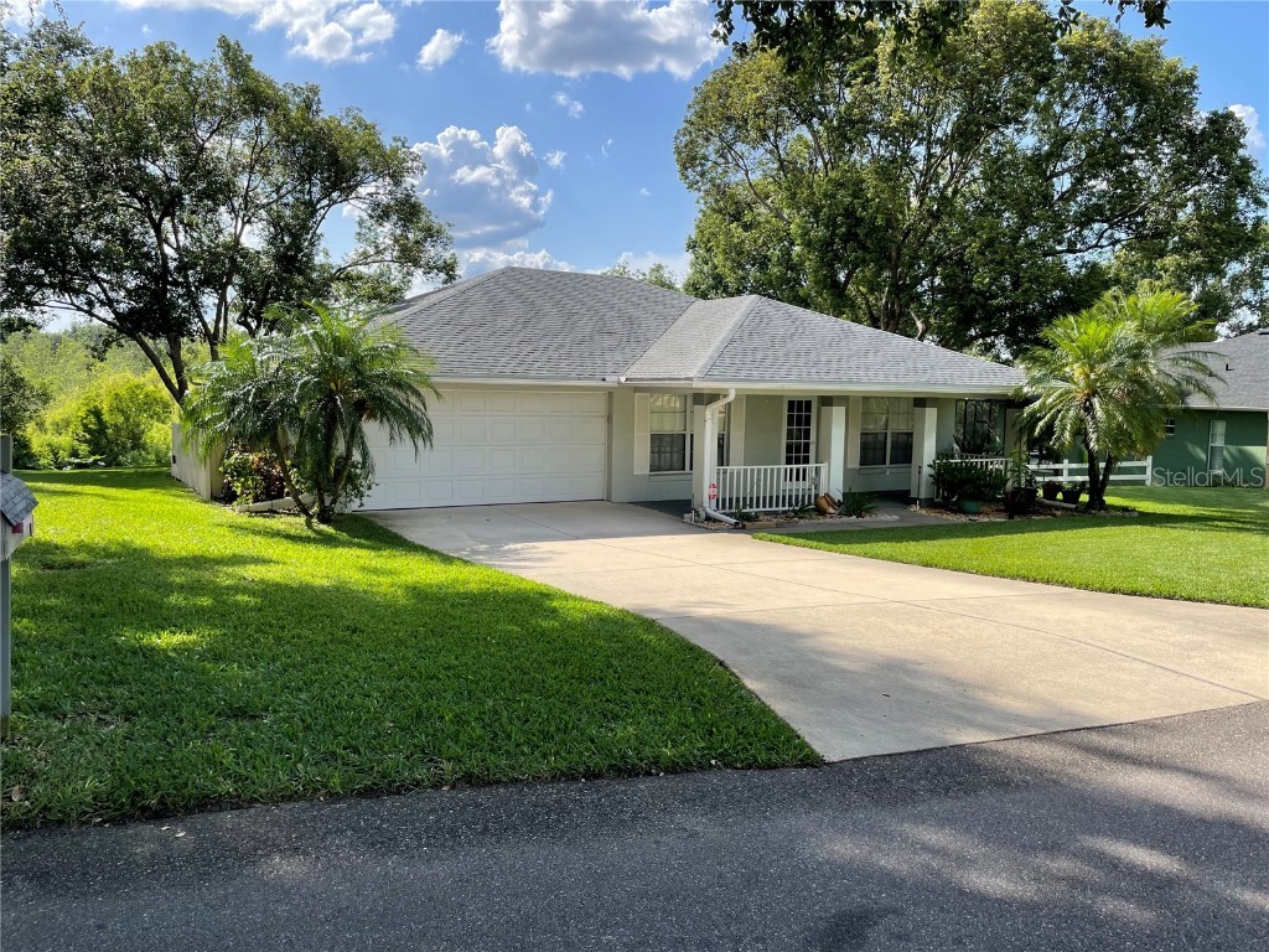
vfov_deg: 53.1
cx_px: 634
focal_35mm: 26
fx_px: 953
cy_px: 476
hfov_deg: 67.3
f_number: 1.6
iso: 32
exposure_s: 1/2398
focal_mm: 4.2
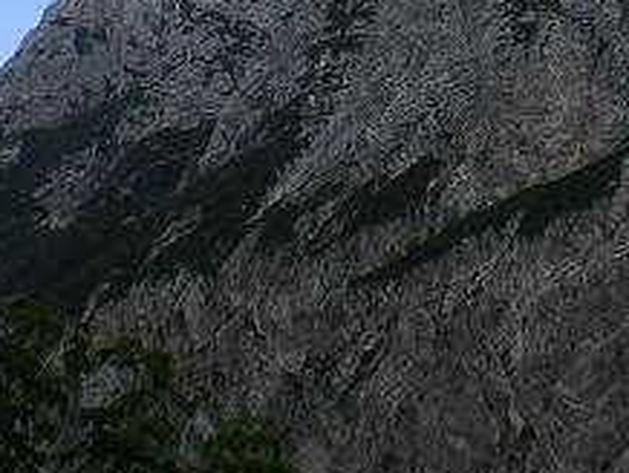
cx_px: 473
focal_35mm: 92
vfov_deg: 15.8
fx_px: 1674
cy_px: 0
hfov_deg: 21.1
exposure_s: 1/250
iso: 64
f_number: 4.6
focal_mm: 6.3
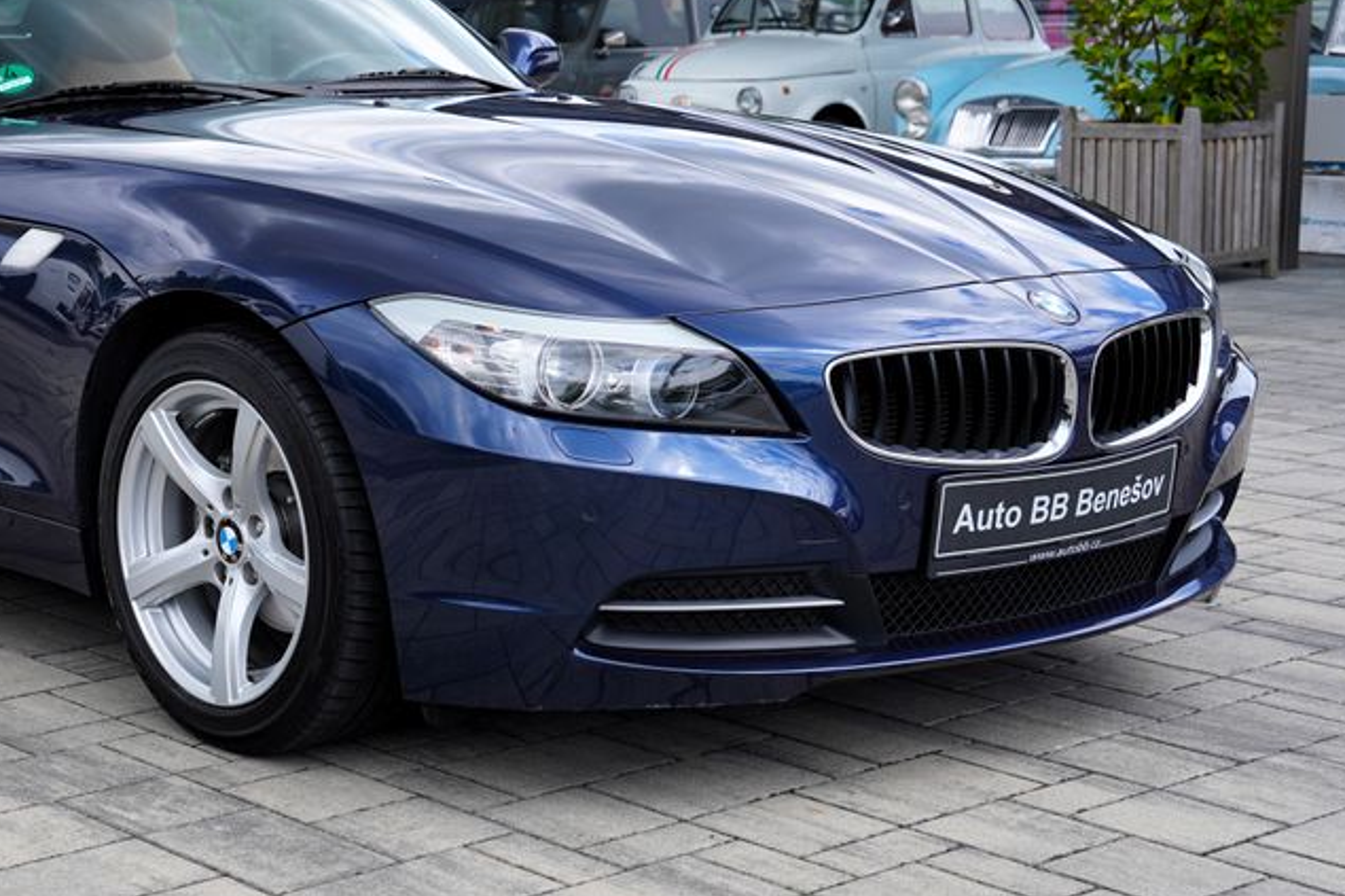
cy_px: 355
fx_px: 2652
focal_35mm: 71
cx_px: 339
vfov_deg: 19.2
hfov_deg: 28.1
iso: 100
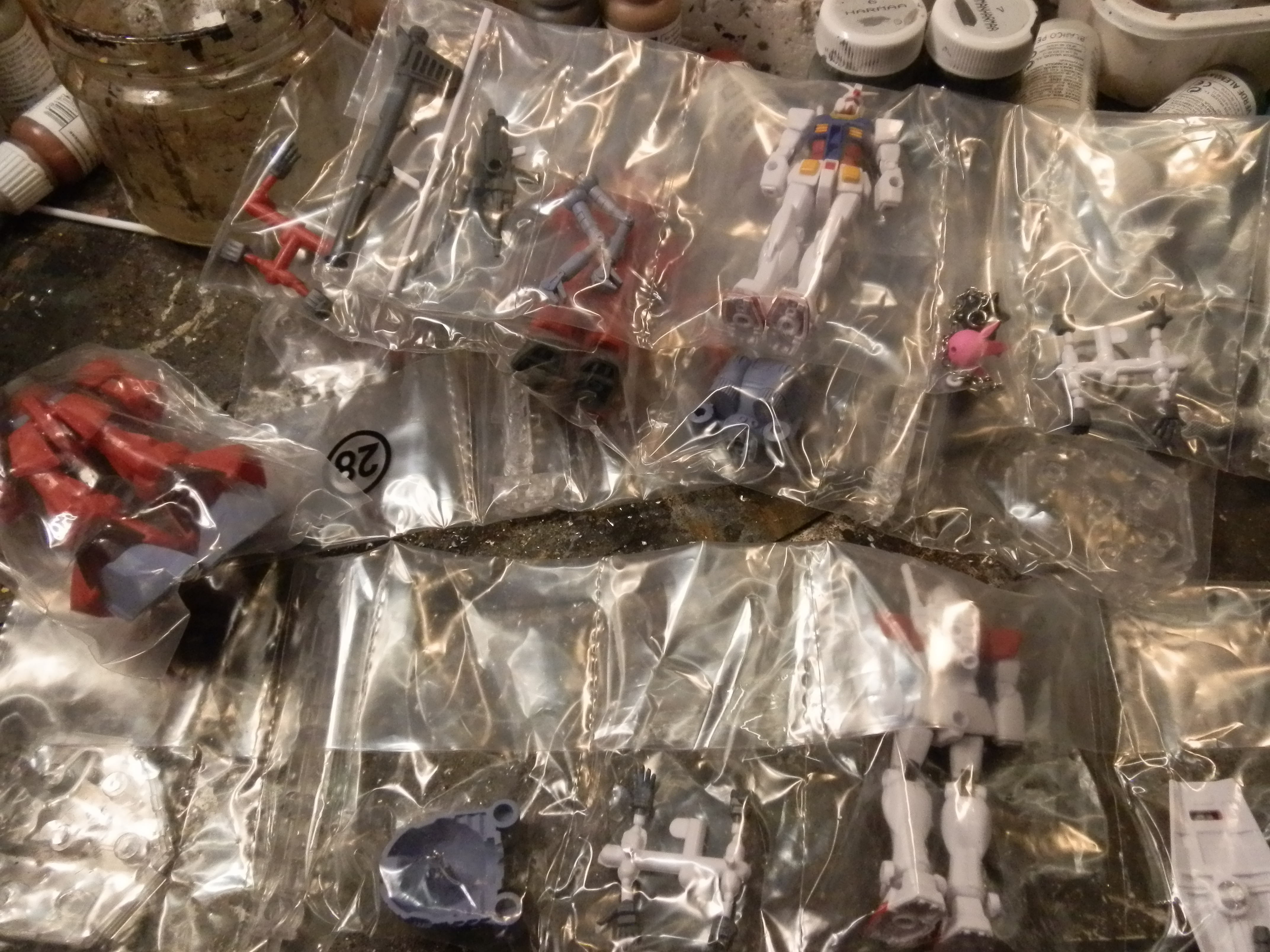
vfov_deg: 49.7
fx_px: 1027
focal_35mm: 28
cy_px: 476
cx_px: 635
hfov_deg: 63.4
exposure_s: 1/200
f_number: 3.1
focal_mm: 5
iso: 400
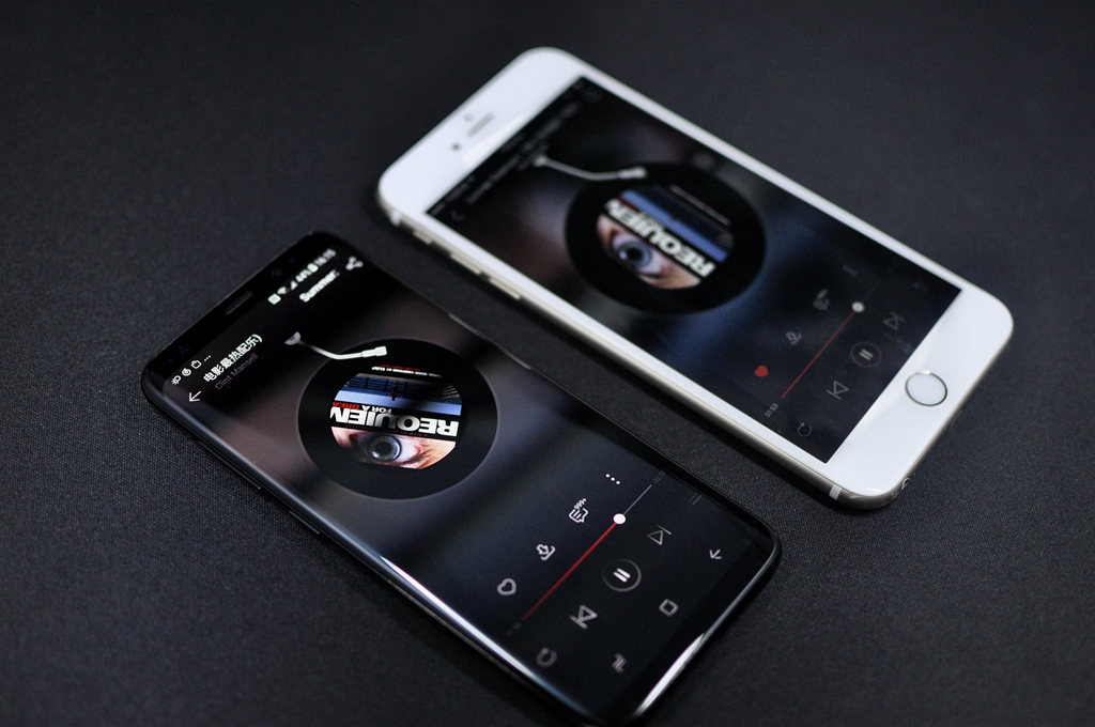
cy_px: 364
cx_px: 548
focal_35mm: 52
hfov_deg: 37.9
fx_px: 1595
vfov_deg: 25.7
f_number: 1.8
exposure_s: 1/1000
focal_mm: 35
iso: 640
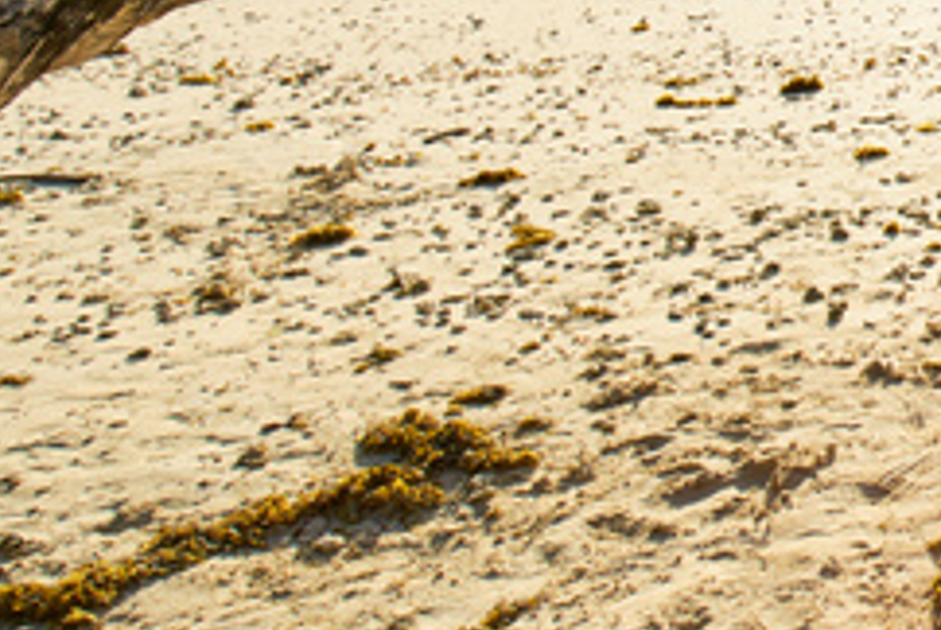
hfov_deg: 21.8
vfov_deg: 18.0
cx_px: 1610
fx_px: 1727
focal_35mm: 66
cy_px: -360
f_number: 11
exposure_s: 1/160
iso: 100
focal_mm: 16
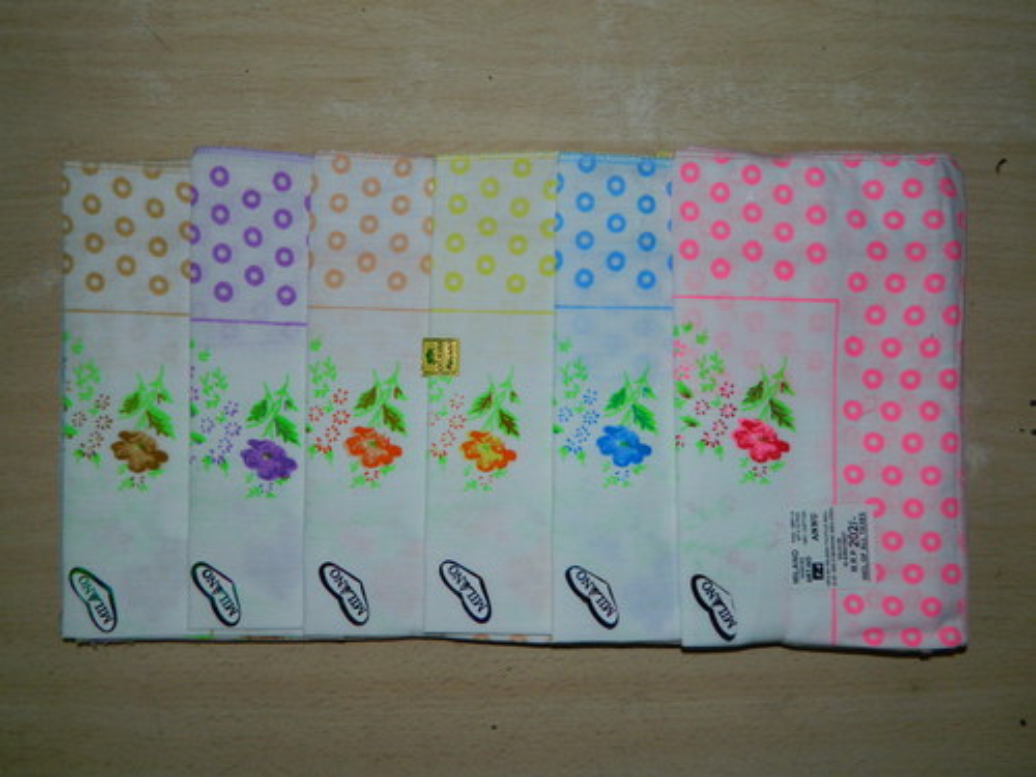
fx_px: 928
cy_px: 388
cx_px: 518
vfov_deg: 45.4
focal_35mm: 31
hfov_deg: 58.4
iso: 200
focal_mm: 5.6
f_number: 9.1
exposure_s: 1/40
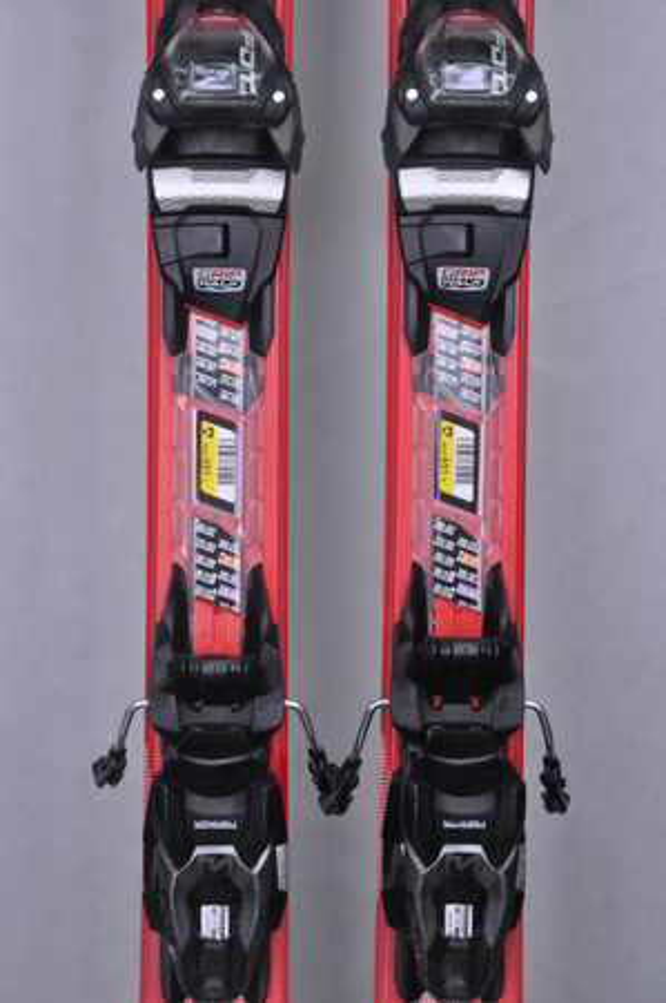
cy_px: 502
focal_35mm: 112
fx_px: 3129
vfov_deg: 18.2
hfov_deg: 12.2
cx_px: 333
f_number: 9.5
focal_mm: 75
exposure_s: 1/125
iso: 3200
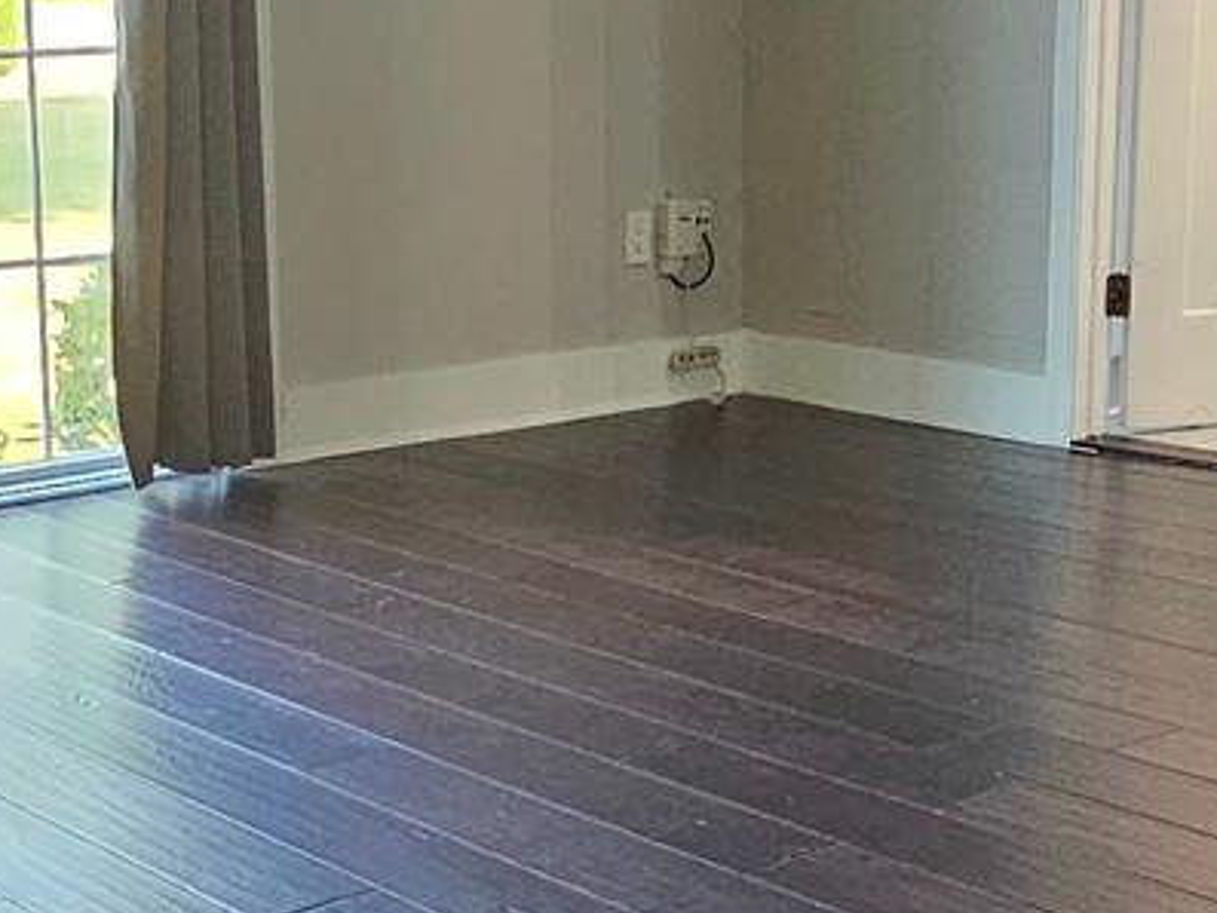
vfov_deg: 21.9
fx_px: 2356
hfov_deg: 28.9
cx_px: 521
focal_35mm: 67
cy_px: 453
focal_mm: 2.2
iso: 160
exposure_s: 1/60.2
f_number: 2.2
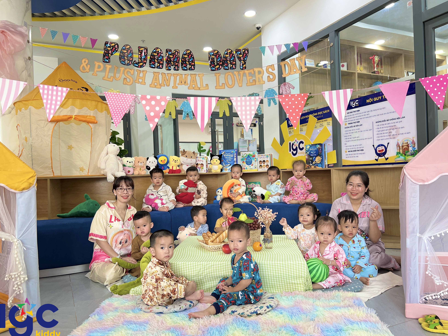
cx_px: 221
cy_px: 170
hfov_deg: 65.3
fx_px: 349
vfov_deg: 51.4
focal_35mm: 27
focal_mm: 5.7
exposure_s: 1/100
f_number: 1.5
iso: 125
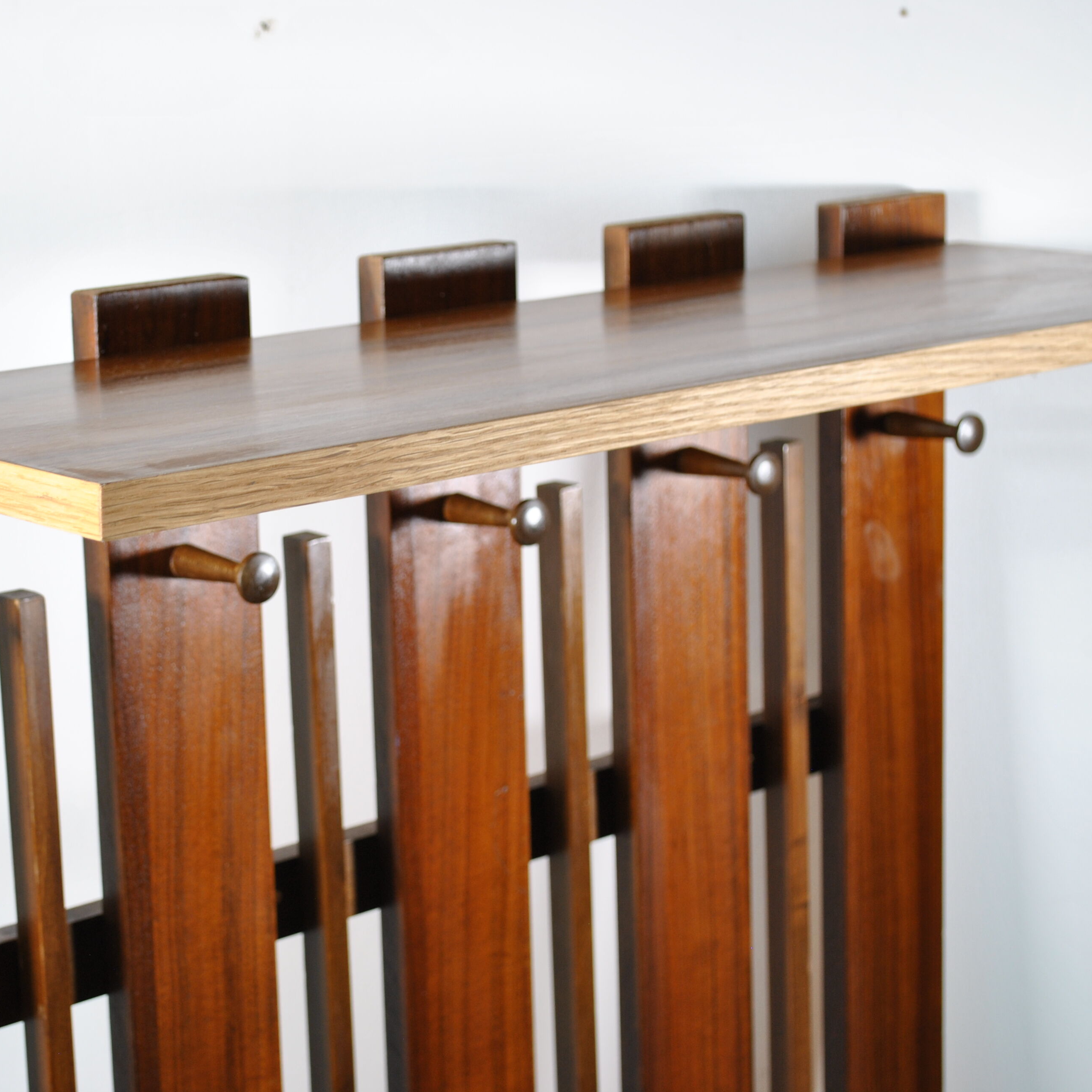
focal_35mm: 77
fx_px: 2748
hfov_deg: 22.4
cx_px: 363
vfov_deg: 22.5
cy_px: 543
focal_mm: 40
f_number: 5.3
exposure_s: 1/30
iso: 200
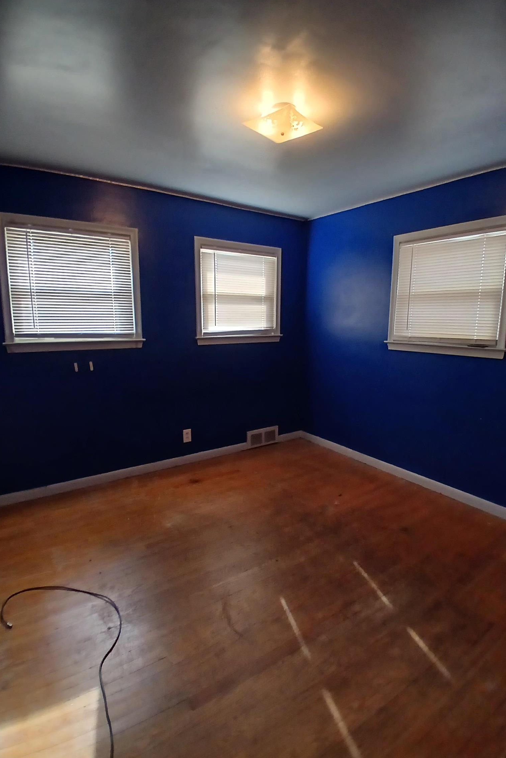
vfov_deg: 90.0
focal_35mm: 18
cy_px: 383
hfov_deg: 67.3
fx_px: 379
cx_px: 270
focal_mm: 1.4
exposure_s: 1/40
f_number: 2.2
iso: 100
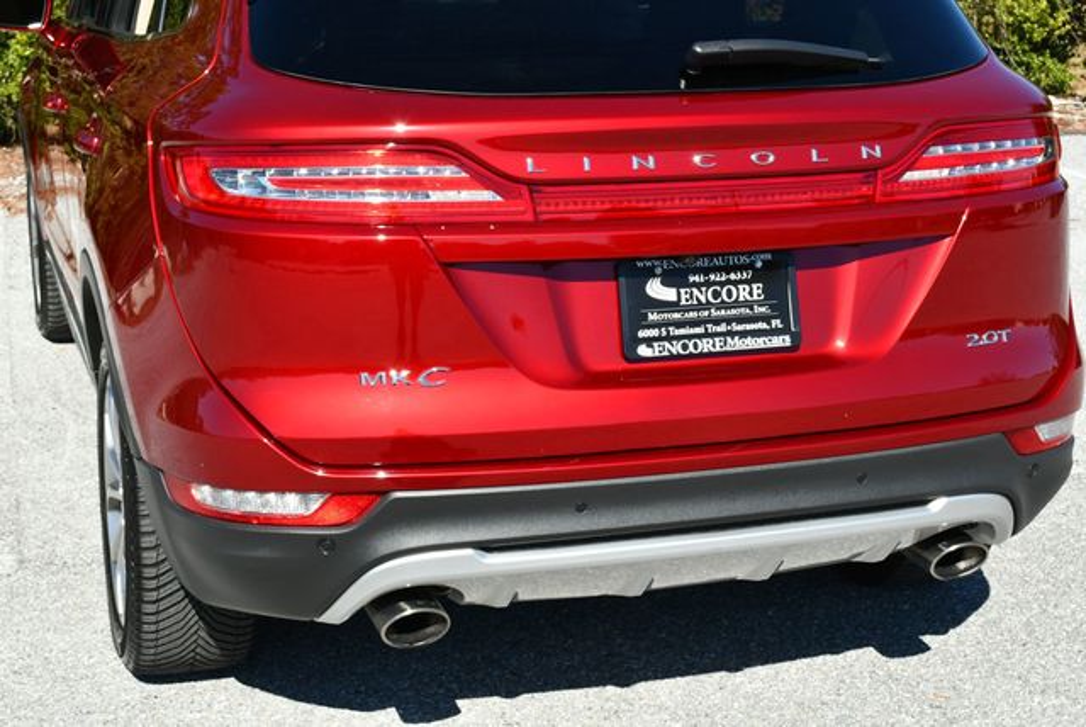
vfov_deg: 22.7
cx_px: 543
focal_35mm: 60
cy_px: 364
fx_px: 1812
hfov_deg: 33.4
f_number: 8
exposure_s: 1/250
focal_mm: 30
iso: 140
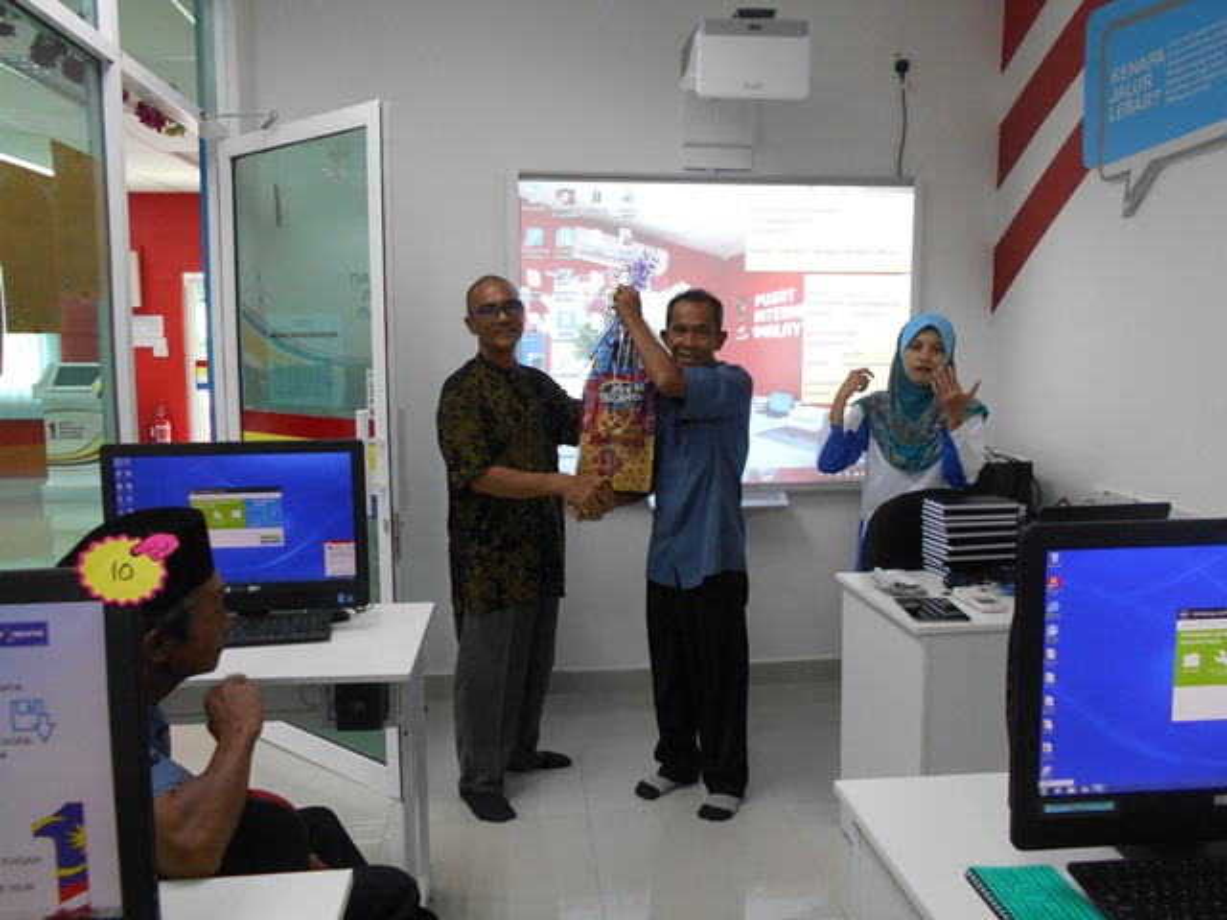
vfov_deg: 53.1
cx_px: 614
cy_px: 460
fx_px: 922
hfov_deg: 67.3
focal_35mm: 26
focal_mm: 4.6
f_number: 3.2
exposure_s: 1/30
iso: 250
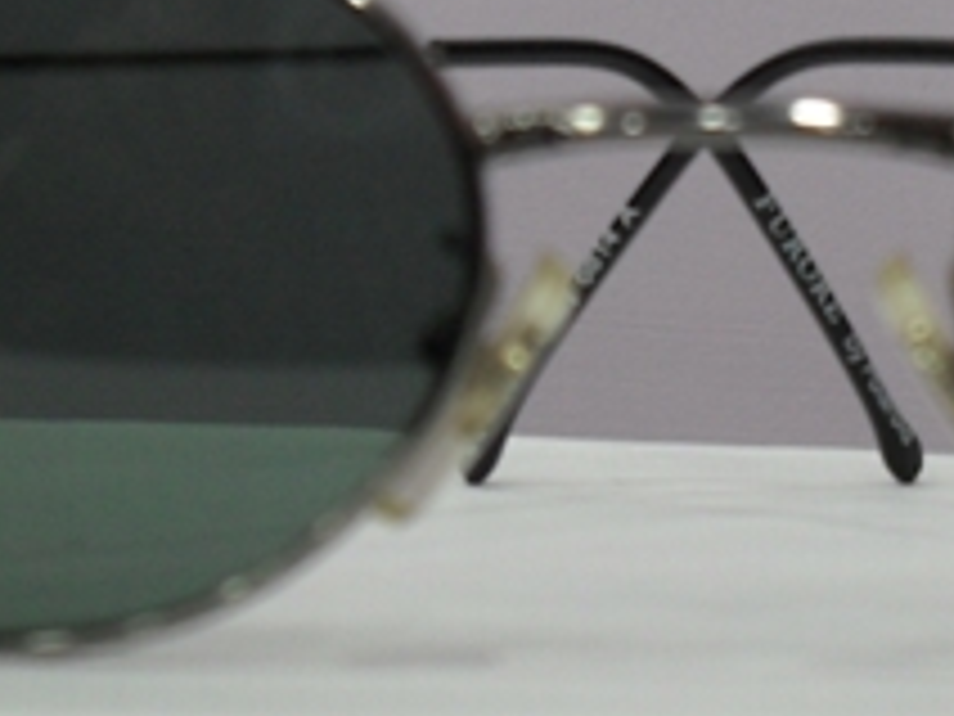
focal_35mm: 123
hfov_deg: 15.9
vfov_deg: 12.0
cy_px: 347
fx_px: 3390
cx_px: 709
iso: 80
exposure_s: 1/30
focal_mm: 6.3
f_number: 2.8
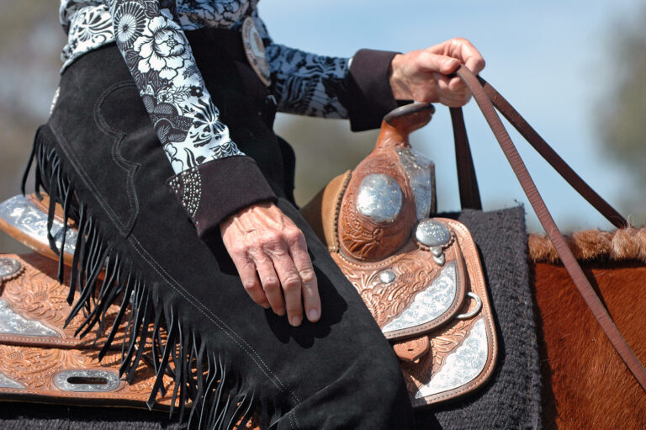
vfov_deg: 6.8
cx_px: 323
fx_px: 3631
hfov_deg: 10.2
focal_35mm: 202
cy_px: 215
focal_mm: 135
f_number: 4
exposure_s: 1/1600
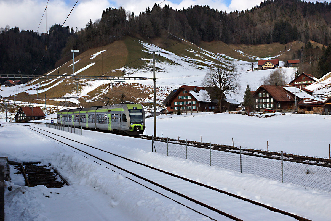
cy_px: 110
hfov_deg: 46.4
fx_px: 386
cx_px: 166
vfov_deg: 31.9
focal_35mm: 42
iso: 320
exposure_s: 1/1000
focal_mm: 28
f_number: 9
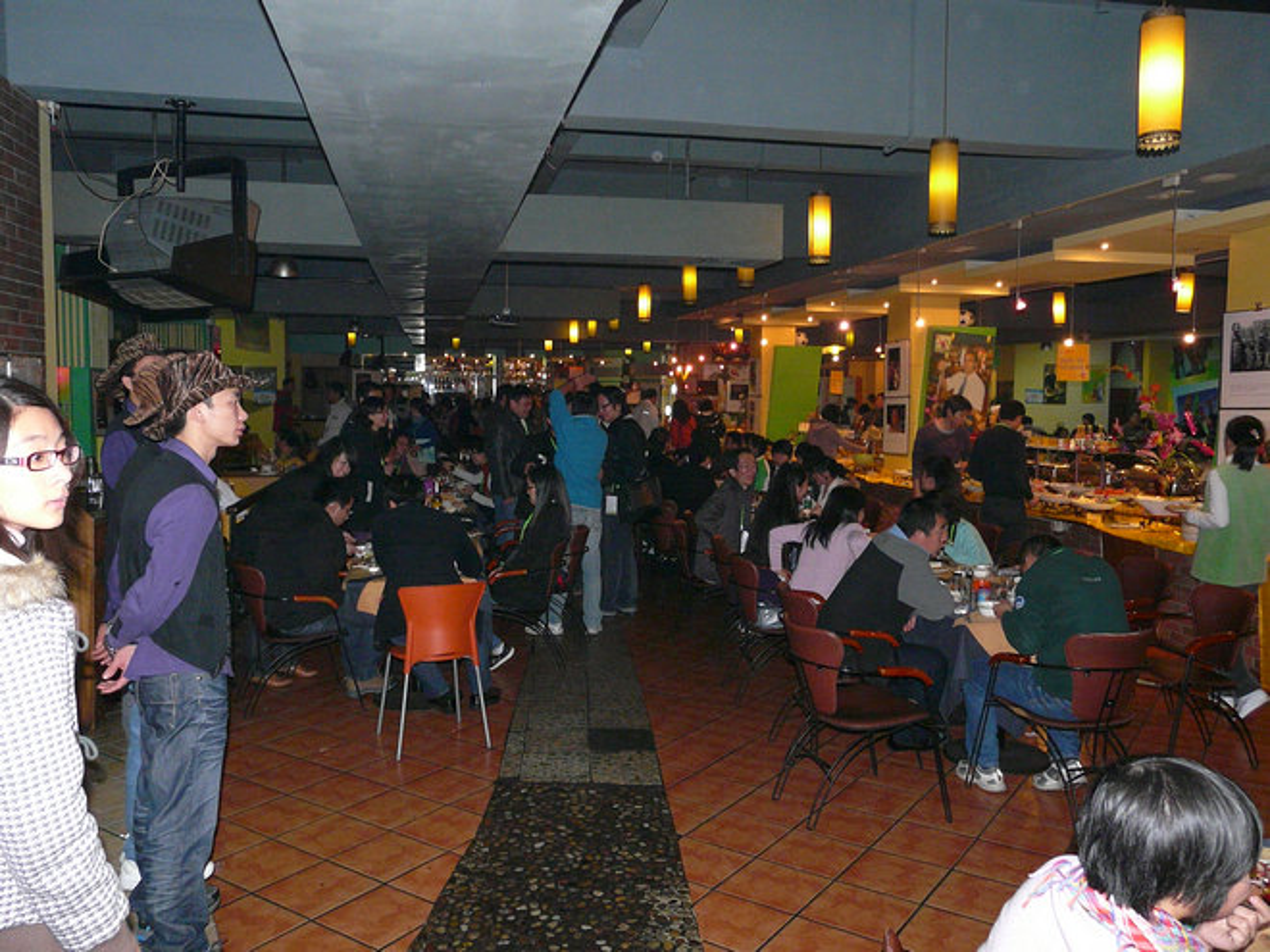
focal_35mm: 28
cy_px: 476
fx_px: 1027
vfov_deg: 49.7
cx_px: 635
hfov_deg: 63.4
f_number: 2.8
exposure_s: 1/30
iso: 320
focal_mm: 4.6
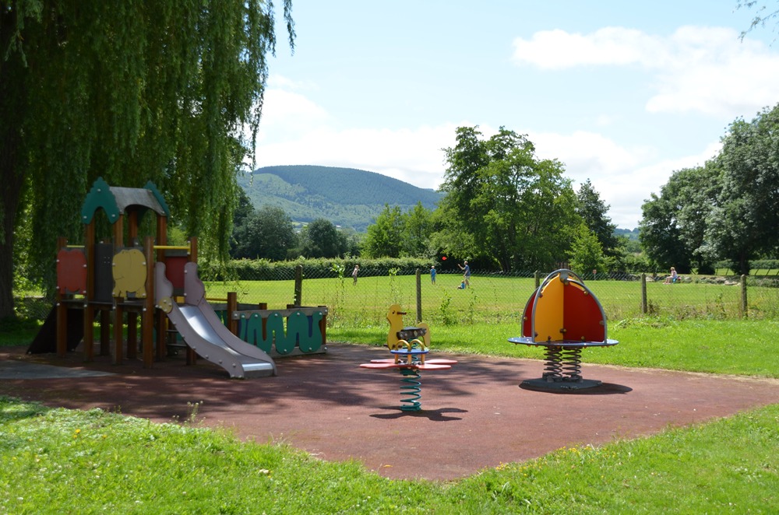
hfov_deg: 41.2
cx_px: 390
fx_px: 1036
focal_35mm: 48
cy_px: 258
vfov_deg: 27.9
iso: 100
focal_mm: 32
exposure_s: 1/200
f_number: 7.1
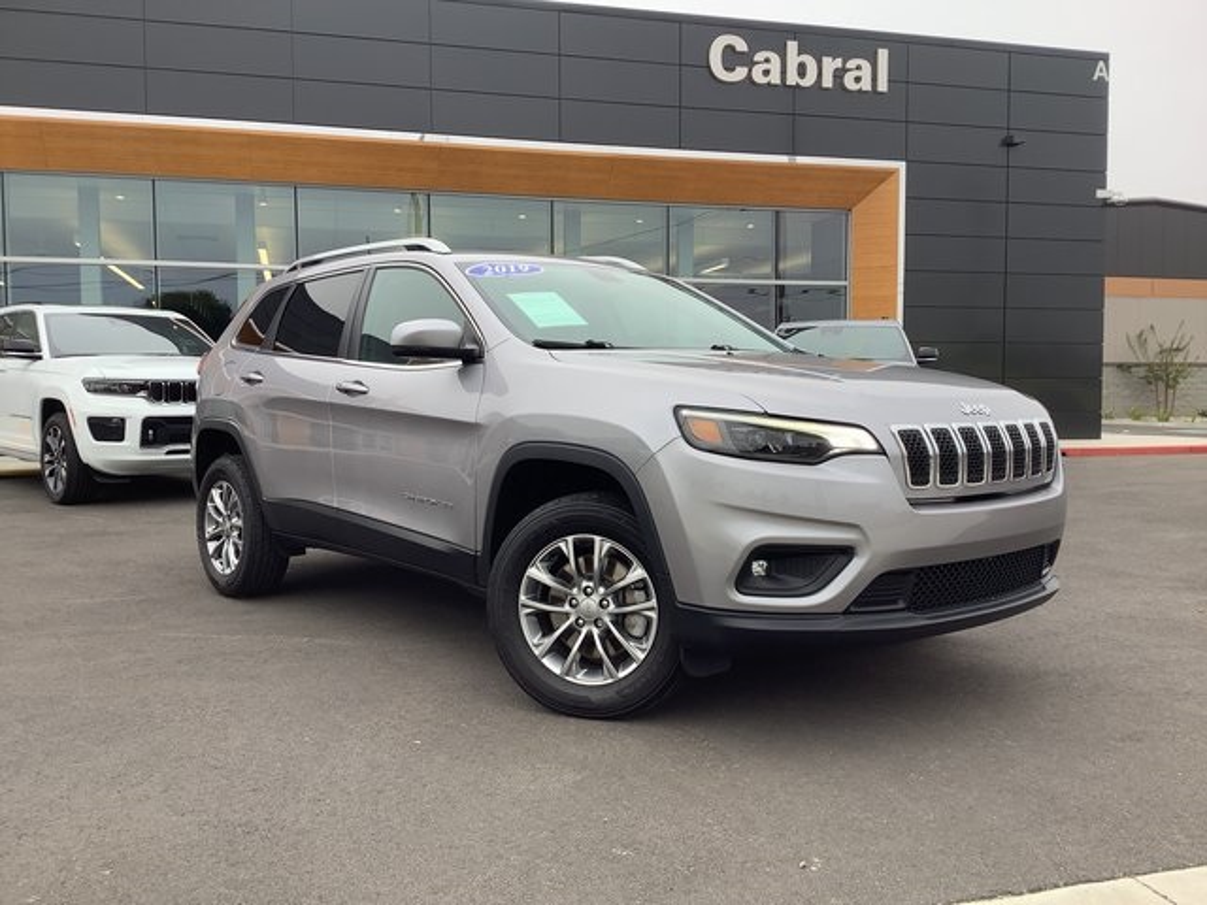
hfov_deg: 58.4
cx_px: 604
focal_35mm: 31
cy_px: 452
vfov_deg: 45.4
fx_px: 1081
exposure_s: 1/157
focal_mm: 3.3
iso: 25
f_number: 2.4
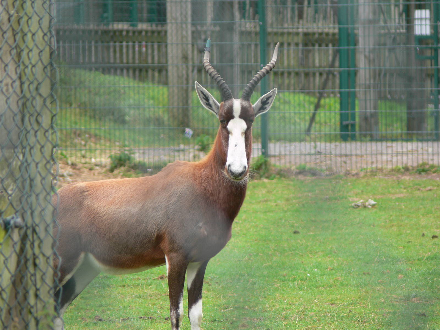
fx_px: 5339
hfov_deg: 4.7
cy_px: 165
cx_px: 220
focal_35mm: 420
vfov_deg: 3.5
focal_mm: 88.8
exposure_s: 1/50
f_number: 4
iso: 80
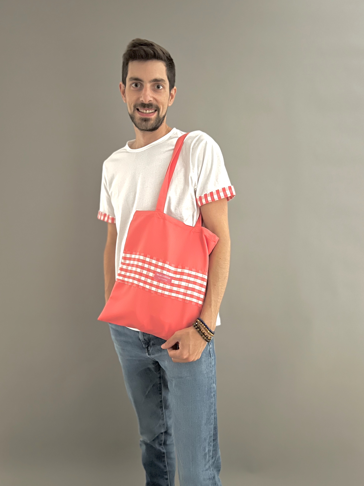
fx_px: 379
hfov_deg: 51.4
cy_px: 248
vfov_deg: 65.3
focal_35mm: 27
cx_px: 184
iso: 1000
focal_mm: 5.7
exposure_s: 1/21
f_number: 1.5
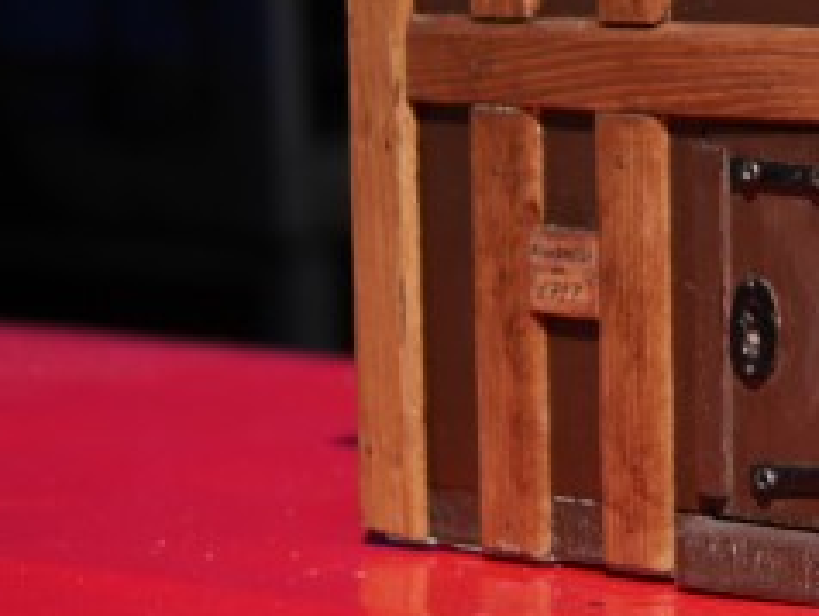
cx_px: 1321
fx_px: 5092
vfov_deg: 6.9
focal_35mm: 215
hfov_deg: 8.9
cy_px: -45
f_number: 1.4
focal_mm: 25
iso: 125
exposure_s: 1/2500
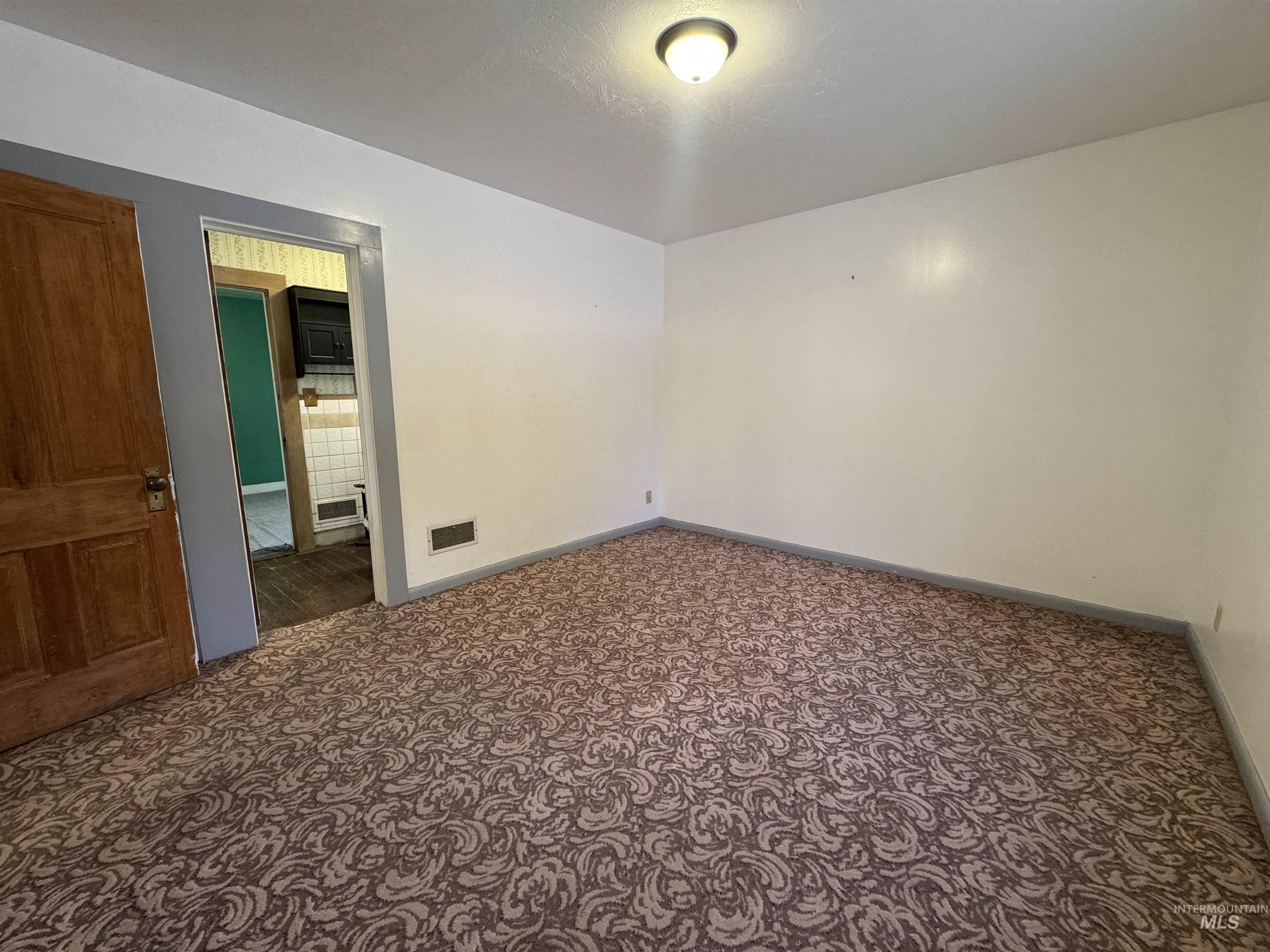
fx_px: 514
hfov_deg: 102.1
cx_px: 635
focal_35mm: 14
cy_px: 476
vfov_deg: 85.7
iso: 200
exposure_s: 1/60
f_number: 2.2
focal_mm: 2.22
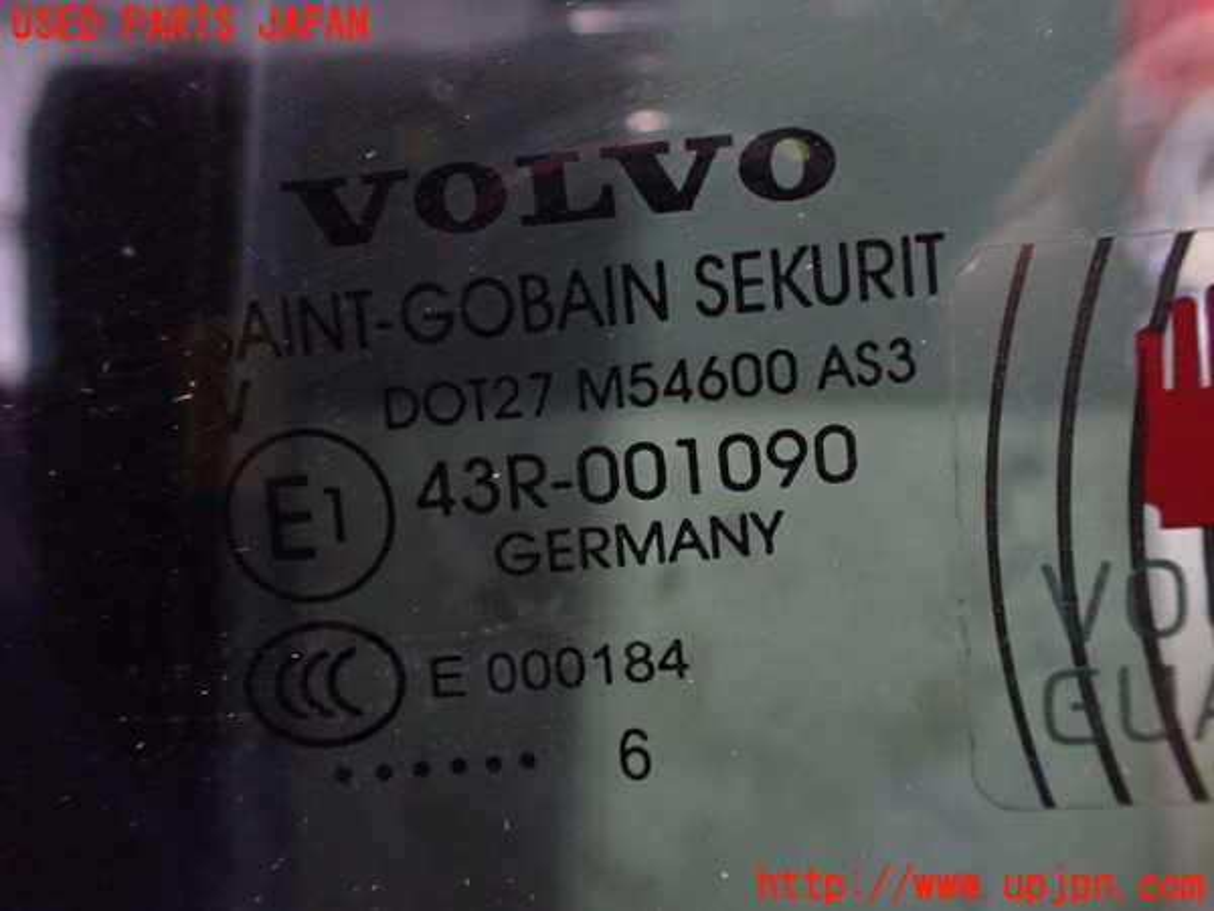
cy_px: 456
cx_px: 607
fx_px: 1052
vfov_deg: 46.8
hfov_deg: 60.0
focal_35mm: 30
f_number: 2.3
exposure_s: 1/30
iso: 800
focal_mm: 5.4
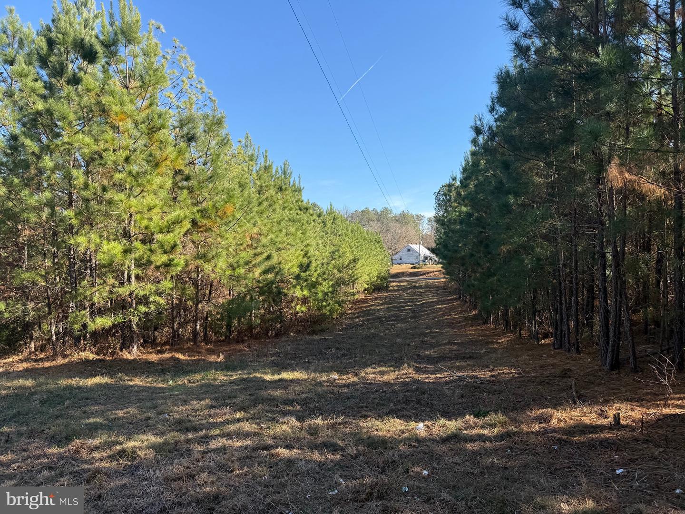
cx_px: 342
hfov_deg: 71.6
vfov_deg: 56.8
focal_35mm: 24
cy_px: 257
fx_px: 475
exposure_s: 1/1812
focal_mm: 6.76
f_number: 1.78
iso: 80
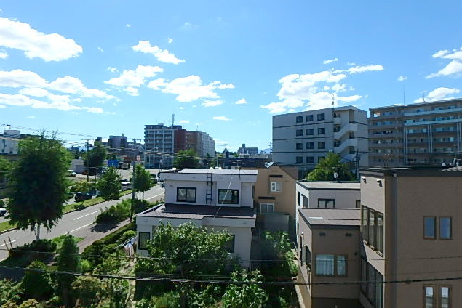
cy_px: 148
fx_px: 282
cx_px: 231
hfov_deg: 78.6
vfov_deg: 57.3
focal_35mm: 22
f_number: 6
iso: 125
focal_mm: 3.7
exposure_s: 1/500
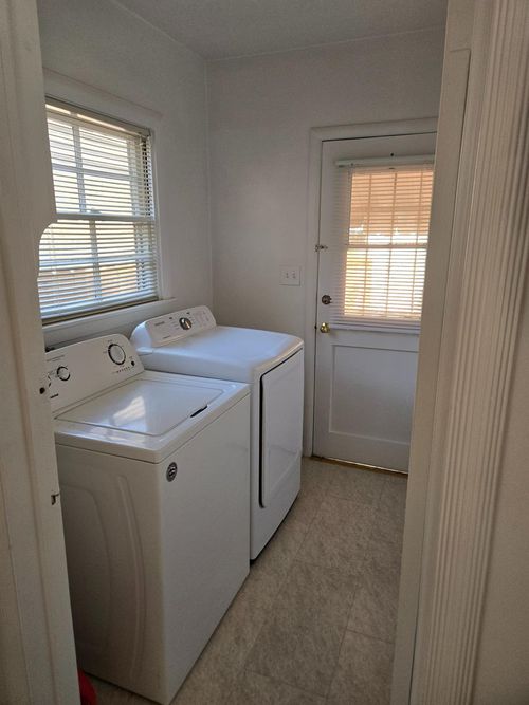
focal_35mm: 23
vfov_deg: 73.9
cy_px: 352
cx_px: 264
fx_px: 469
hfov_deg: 58.9
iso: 160
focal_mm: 5.4
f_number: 1.8
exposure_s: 1/180
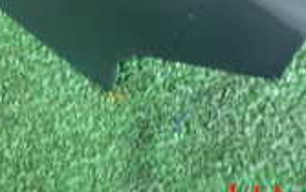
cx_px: 93
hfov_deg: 21.7
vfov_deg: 12.3
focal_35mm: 95
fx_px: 794
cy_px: -187
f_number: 2
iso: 800
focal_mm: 4.5
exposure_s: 1/30
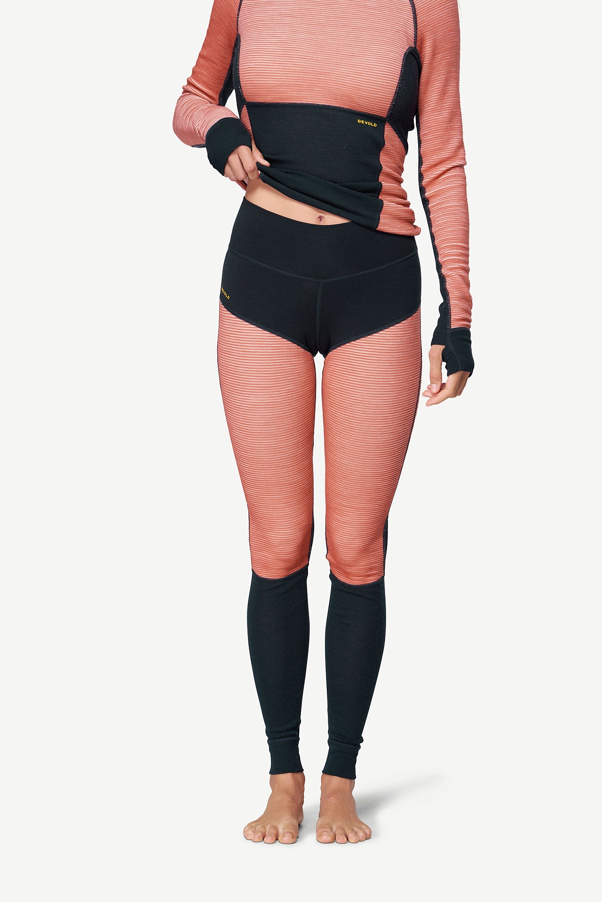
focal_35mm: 109
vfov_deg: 18.8
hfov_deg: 12.6
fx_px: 2734
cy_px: 451
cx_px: 301
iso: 100
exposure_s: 1/50
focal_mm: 109
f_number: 5.6
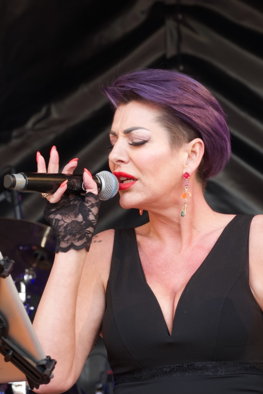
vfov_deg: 11.1
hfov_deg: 7.4
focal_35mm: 185
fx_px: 2027
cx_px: 121
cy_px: 186
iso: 100
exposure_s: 1/50
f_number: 4
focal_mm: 60.29
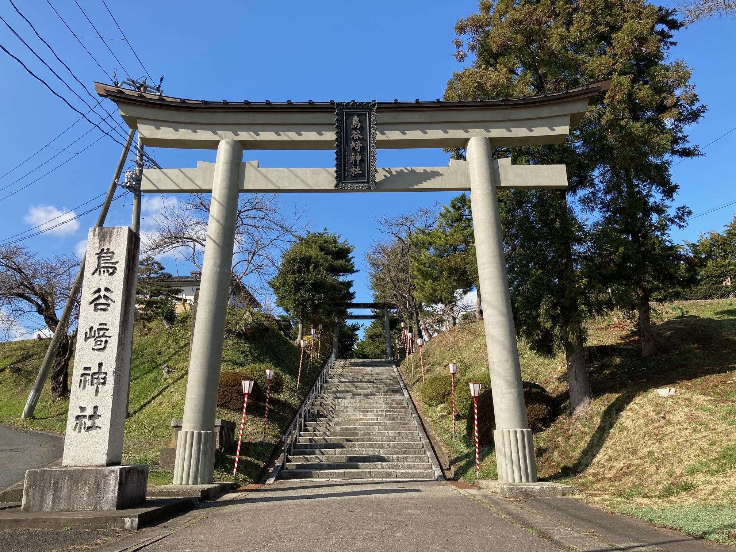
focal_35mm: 28
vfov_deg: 49.7
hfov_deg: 63.4
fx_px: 595
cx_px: 368
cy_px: 276
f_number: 1.8
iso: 20
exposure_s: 1/1372
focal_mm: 3.99
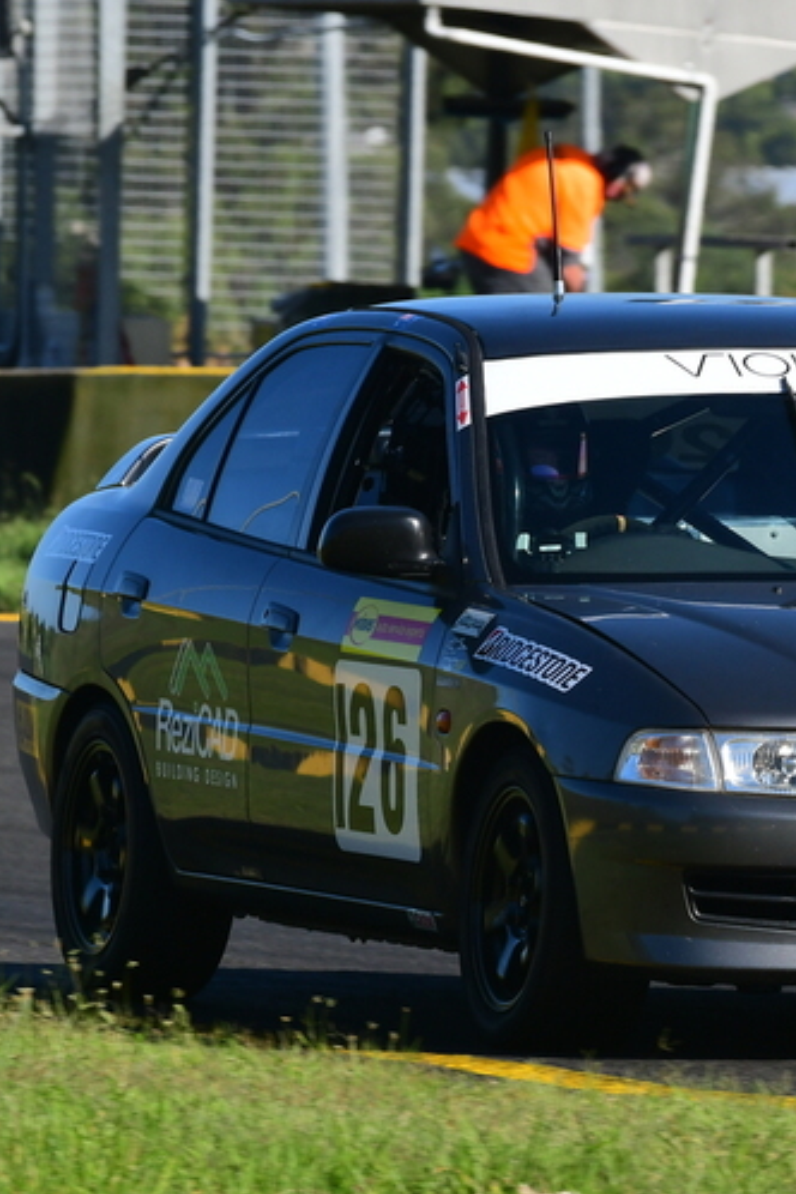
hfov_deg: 1.9
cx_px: 729
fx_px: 23978
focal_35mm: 723
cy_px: 601
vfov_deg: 2.9
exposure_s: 1/640
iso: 500
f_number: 11
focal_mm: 300
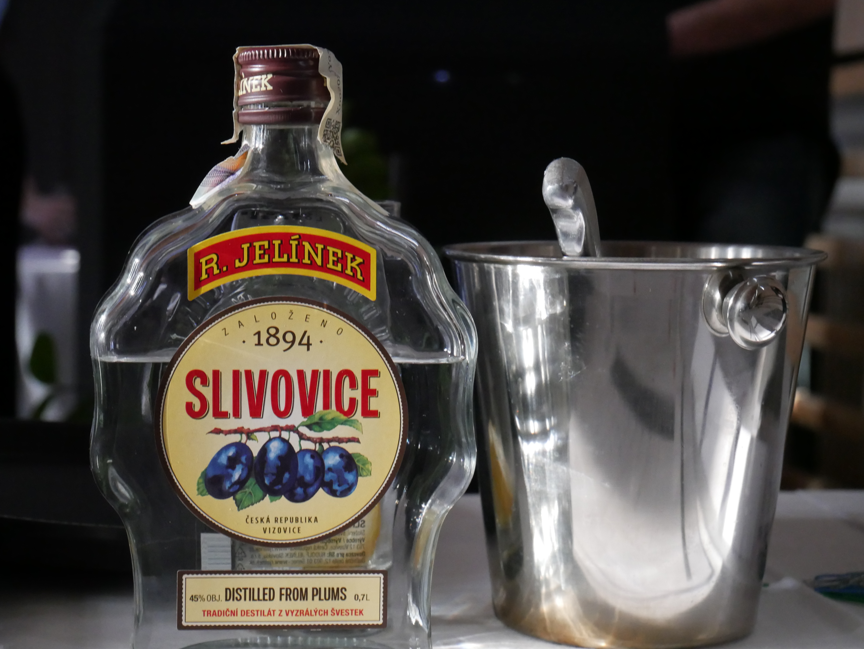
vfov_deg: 20.5
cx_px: 432
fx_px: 1798
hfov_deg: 27.0
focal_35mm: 72
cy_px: 324
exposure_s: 1/60
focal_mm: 36
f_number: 6.3
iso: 3200
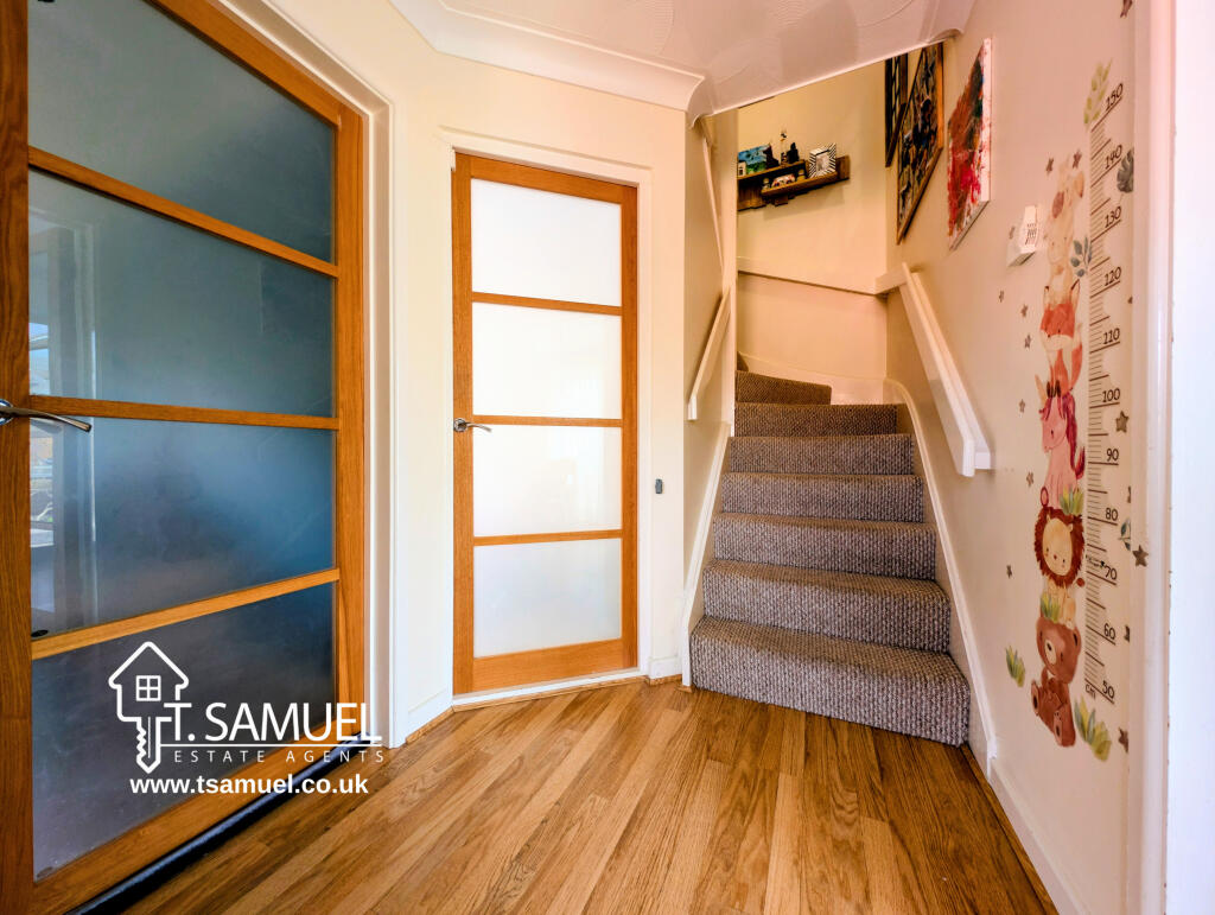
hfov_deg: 110.5
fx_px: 422
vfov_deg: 94.6
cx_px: 608
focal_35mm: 12
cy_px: 458
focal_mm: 2.23
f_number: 1.95
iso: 92
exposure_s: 1/37.2
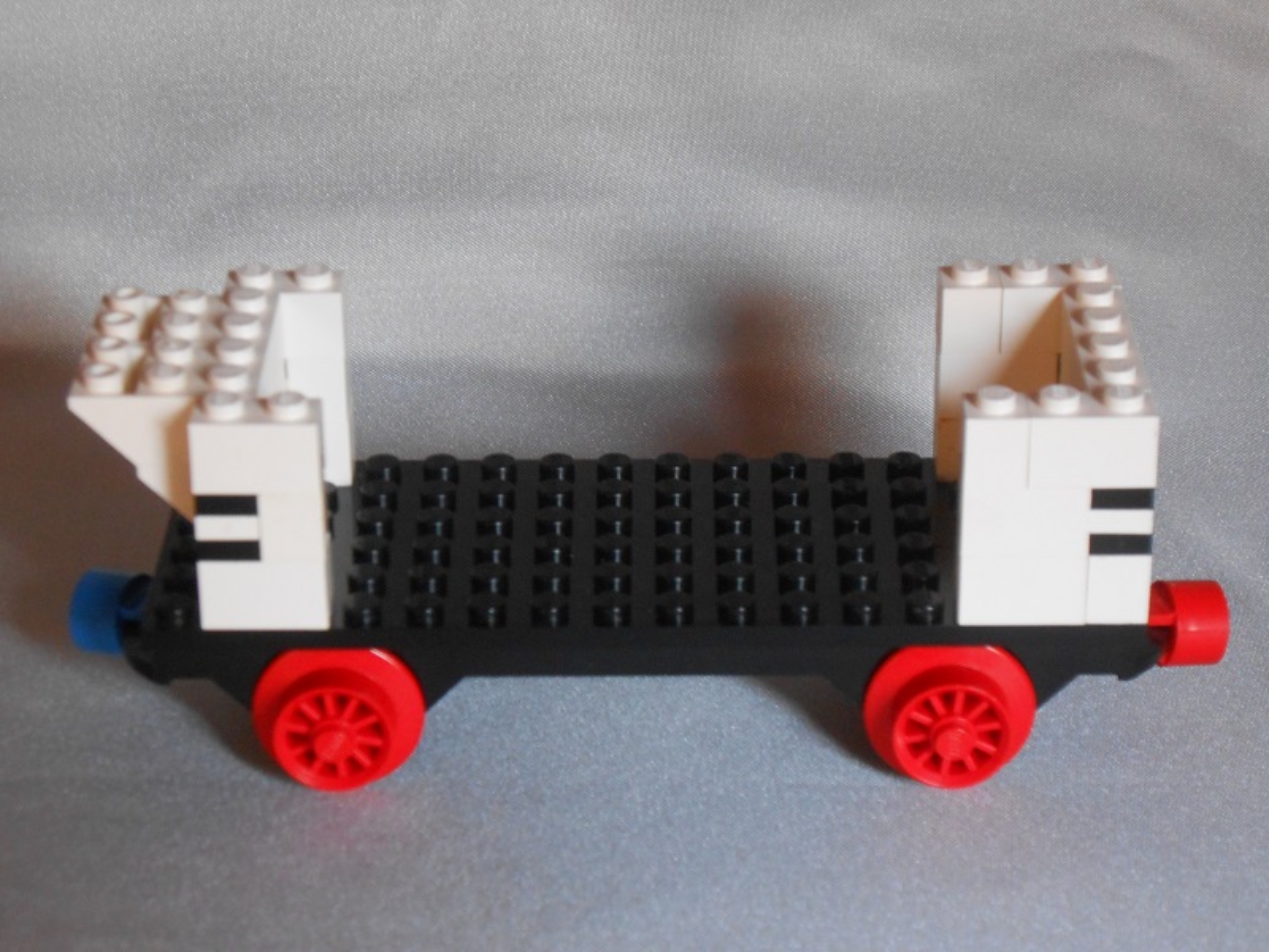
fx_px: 3849
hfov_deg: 18.7
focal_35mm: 105
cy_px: 476
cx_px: 634
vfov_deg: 14.1
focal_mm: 18.7
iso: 400
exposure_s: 1/6
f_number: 5
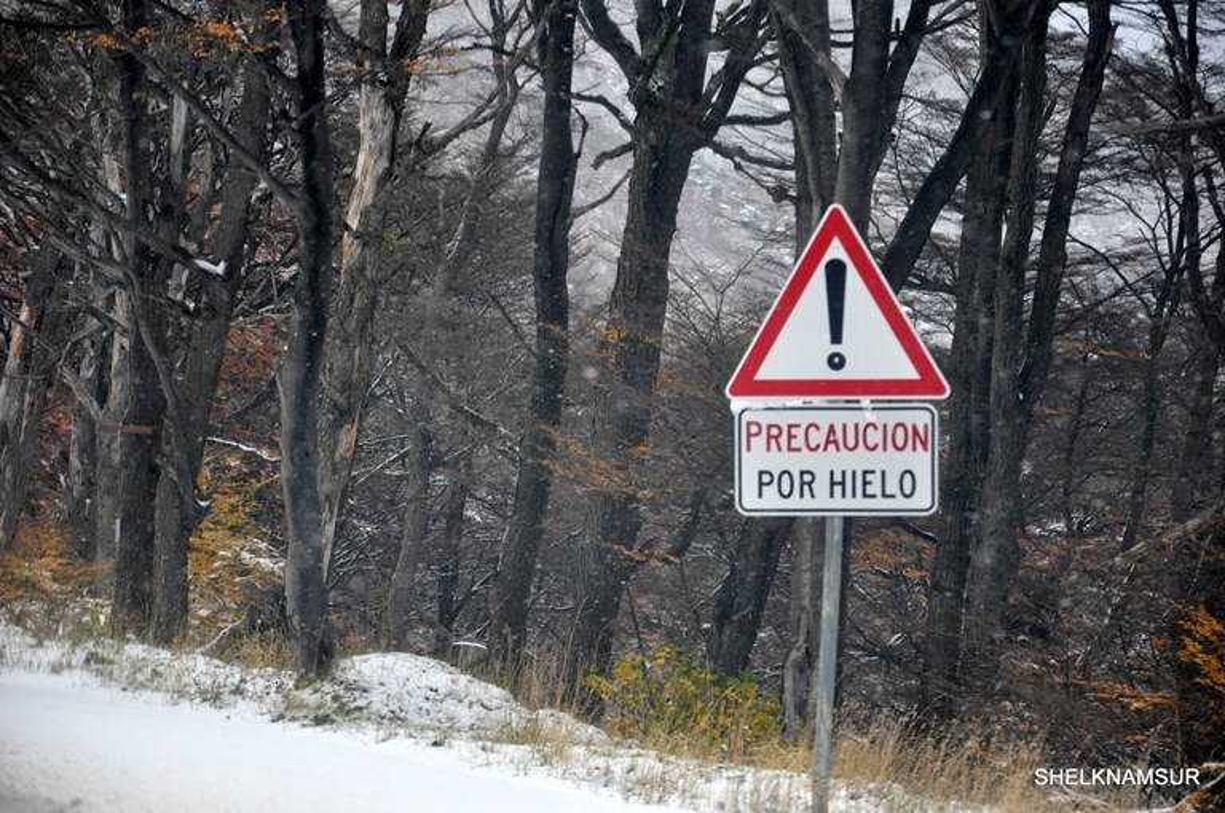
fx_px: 5353
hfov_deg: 13.1
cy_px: 406
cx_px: 612
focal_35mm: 158
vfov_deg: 8.7
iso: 800
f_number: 5.6
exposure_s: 1/500
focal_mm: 105
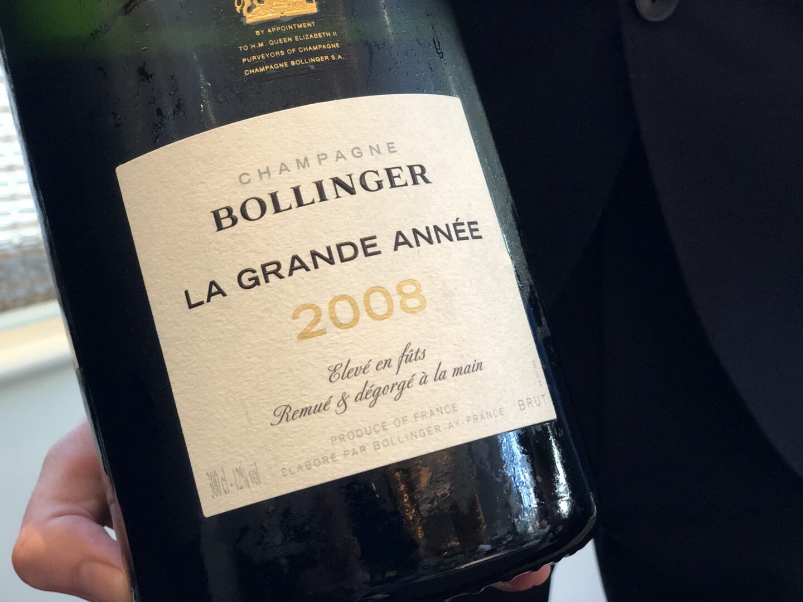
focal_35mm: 52
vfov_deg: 28.0
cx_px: 402
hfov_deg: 36.8
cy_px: 301
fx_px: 1206
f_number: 2.4
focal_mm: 6
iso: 125
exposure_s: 1/25
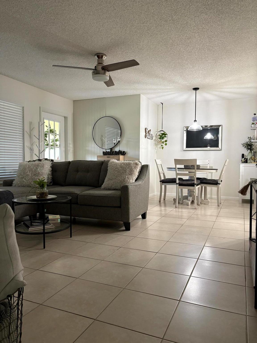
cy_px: 172
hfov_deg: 53.1
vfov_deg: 67.3
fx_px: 257
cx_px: 128
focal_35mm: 26
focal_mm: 5.96
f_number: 1.6
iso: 250
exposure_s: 1/60
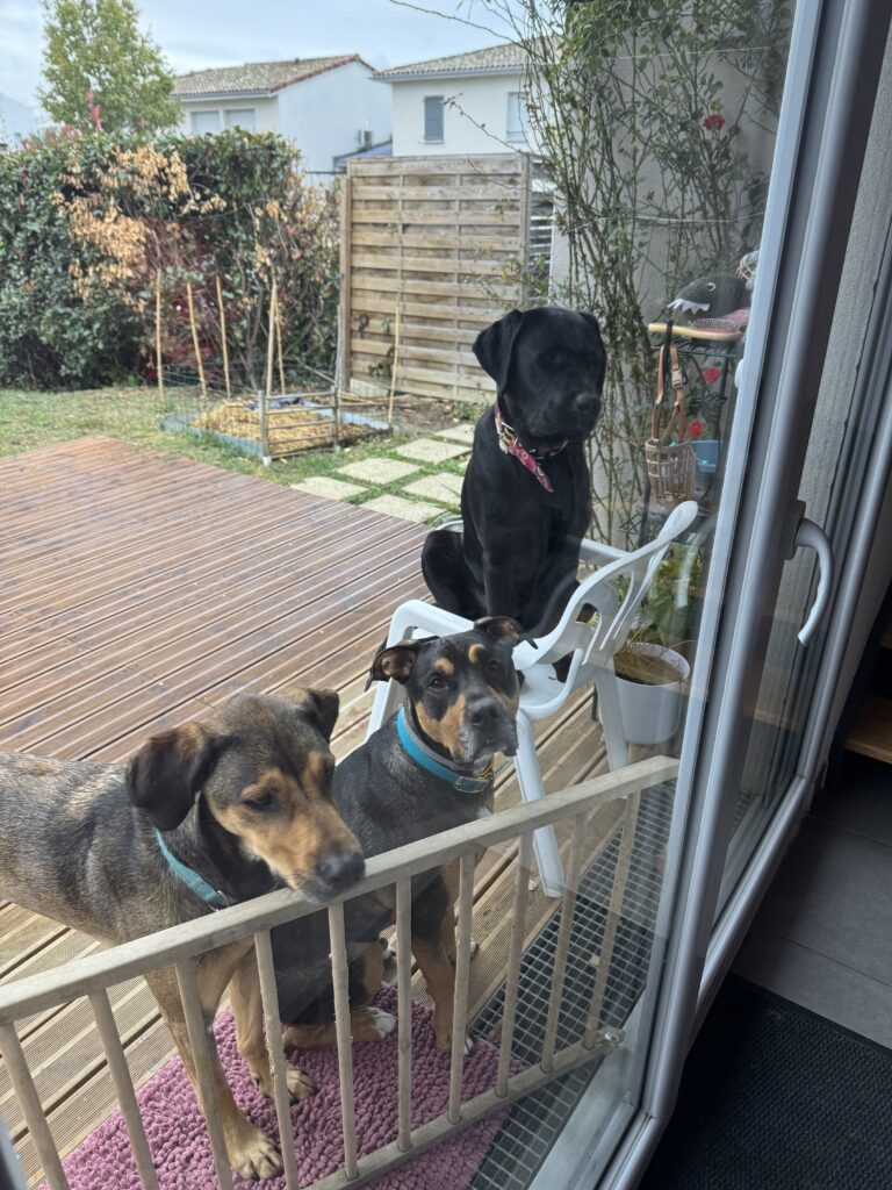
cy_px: 595
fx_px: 825
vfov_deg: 71.6
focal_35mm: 24
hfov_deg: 56.8
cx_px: 446
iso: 200
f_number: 1.78
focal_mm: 6.76
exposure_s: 1/83
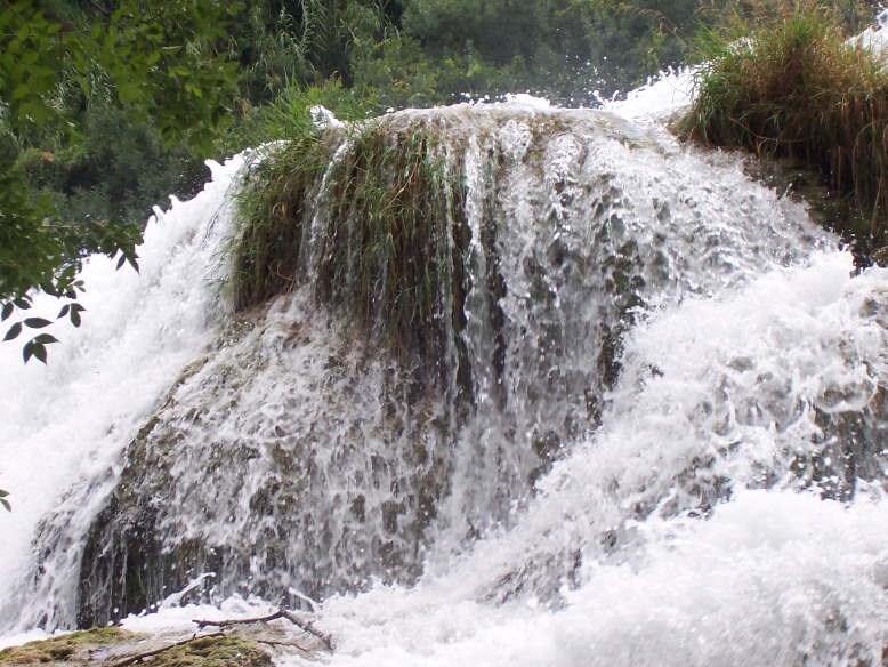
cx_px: 444
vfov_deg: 13.3
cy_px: 334
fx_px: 2848
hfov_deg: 17.7
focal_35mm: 111
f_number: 4.8
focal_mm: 16.8
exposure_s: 1/250
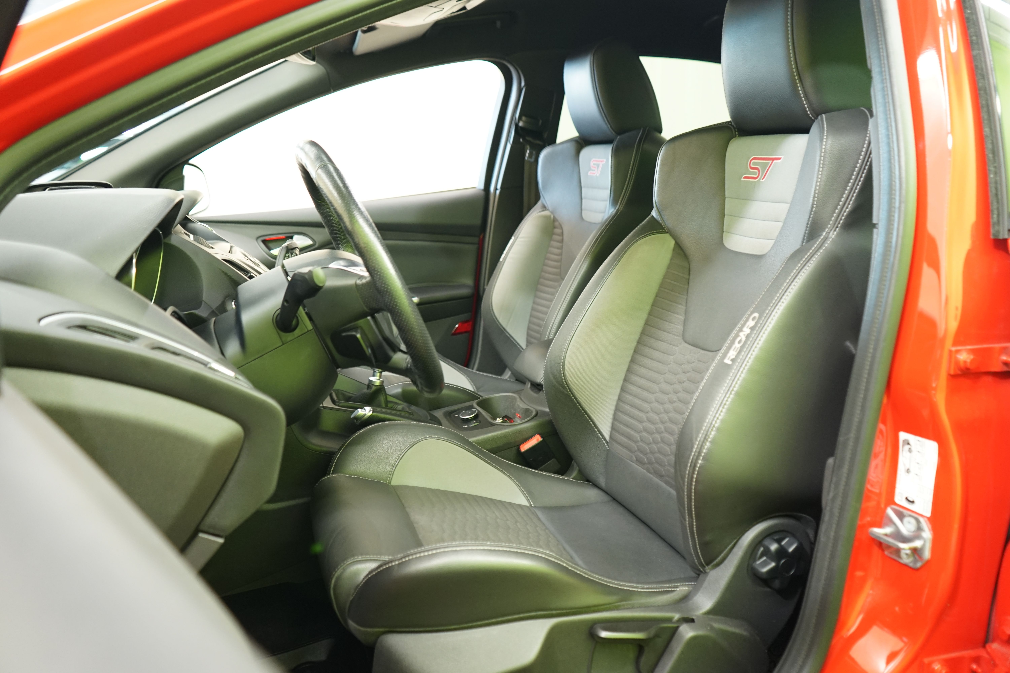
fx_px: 785
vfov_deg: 46.4
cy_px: 336
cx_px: 505
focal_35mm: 28
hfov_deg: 65.5
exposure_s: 1/13
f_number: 3.5
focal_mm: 28
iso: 1000
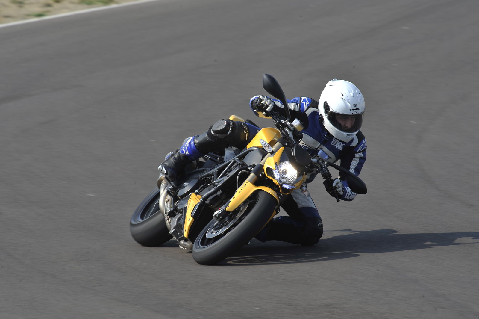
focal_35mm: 500
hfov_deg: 4.1
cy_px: 160
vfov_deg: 2.7
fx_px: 6649
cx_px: 240
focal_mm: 500
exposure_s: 1/160
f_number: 13
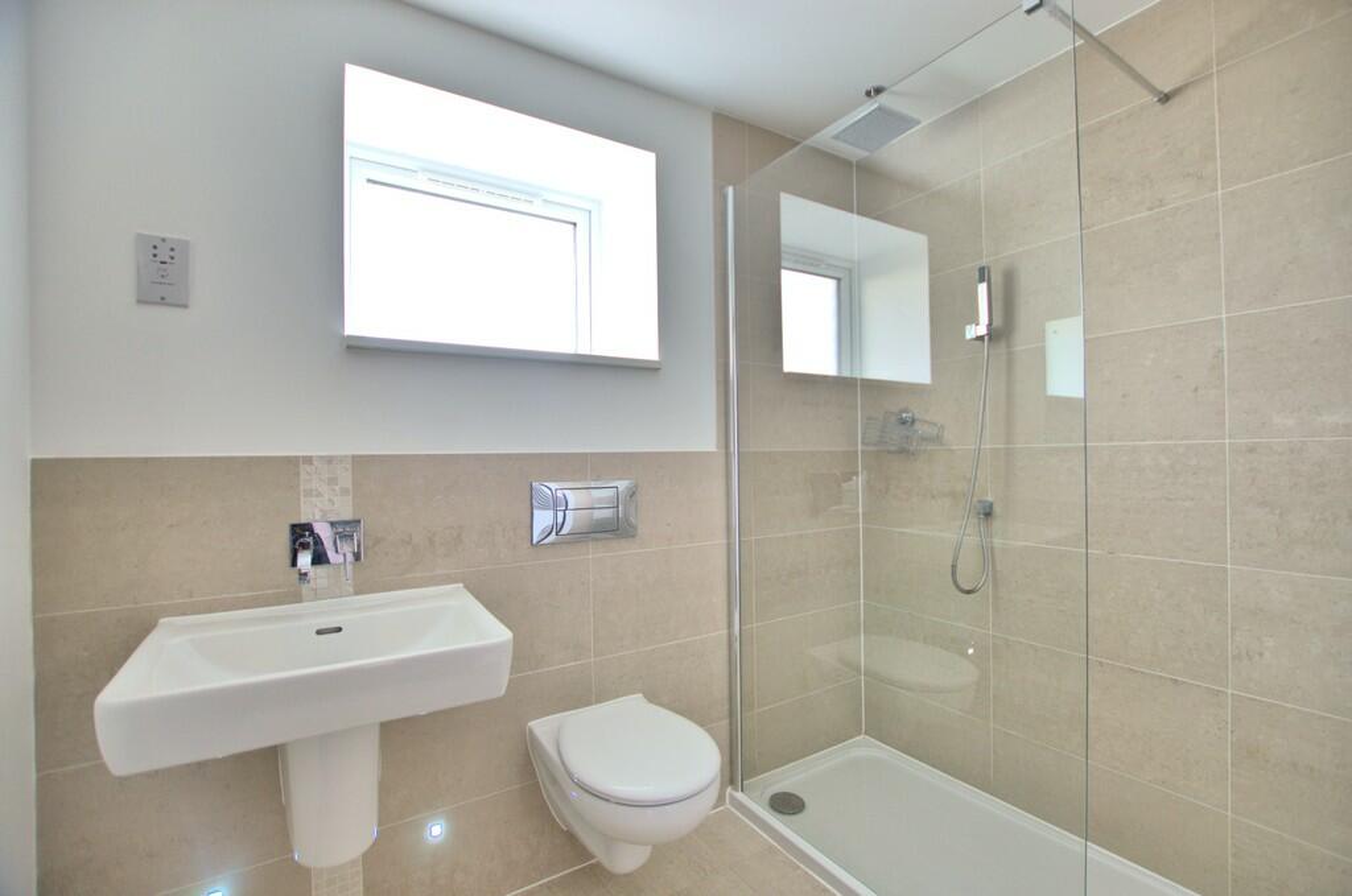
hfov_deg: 100.5
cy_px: 448
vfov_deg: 77.1
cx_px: 676
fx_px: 562
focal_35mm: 15
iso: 100
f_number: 3.5
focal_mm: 10
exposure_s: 1/10
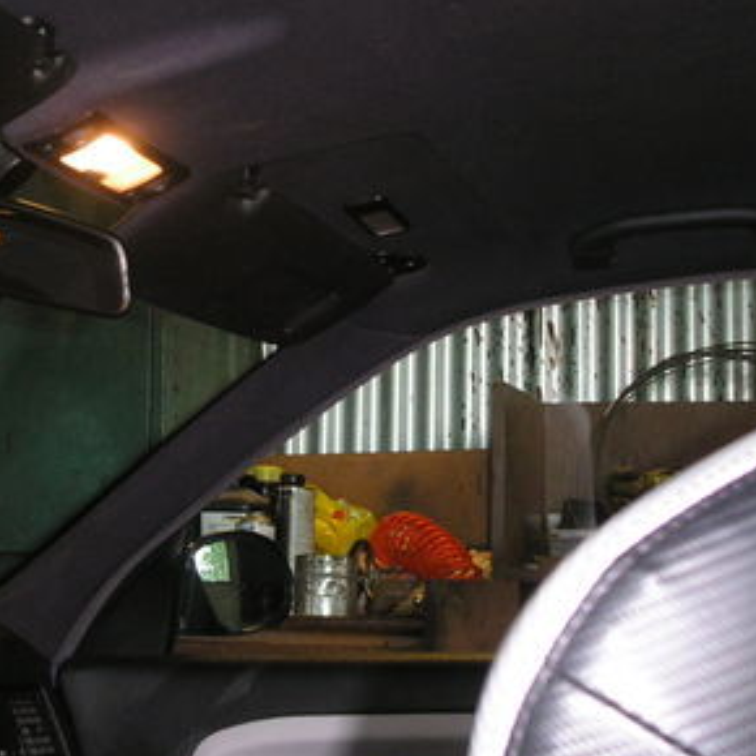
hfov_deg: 23.2
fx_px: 1828
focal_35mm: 74
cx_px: 201
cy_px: 308
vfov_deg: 23.3
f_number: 2.8
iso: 200
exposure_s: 1/45
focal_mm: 7.8
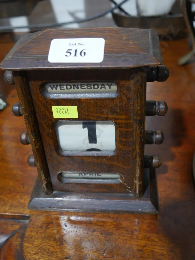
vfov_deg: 46.8
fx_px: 300
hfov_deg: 36.0
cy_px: 130
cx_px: 98
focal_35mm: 40
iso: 640
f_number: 4.5
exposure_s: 1/60
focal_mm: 20
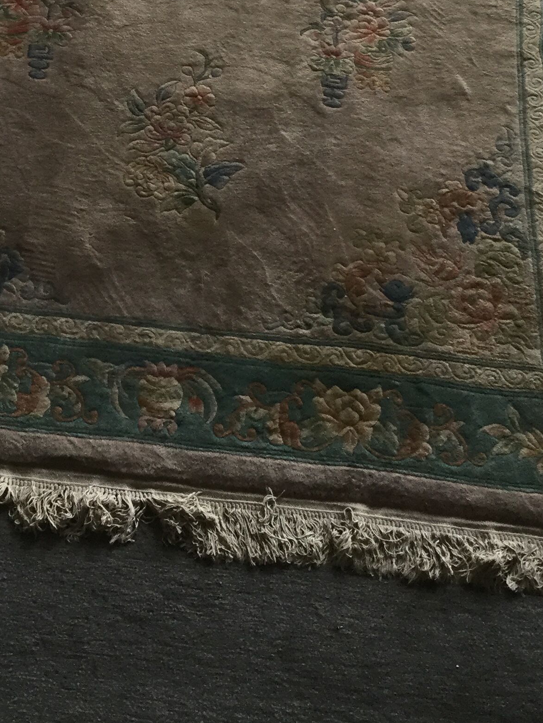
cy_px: 15
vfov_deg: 28.2
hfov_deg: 22.4
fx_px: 1359
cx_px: 129
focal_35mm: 65
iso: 125
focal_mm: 3.3
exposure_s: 1/33
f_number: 2.4
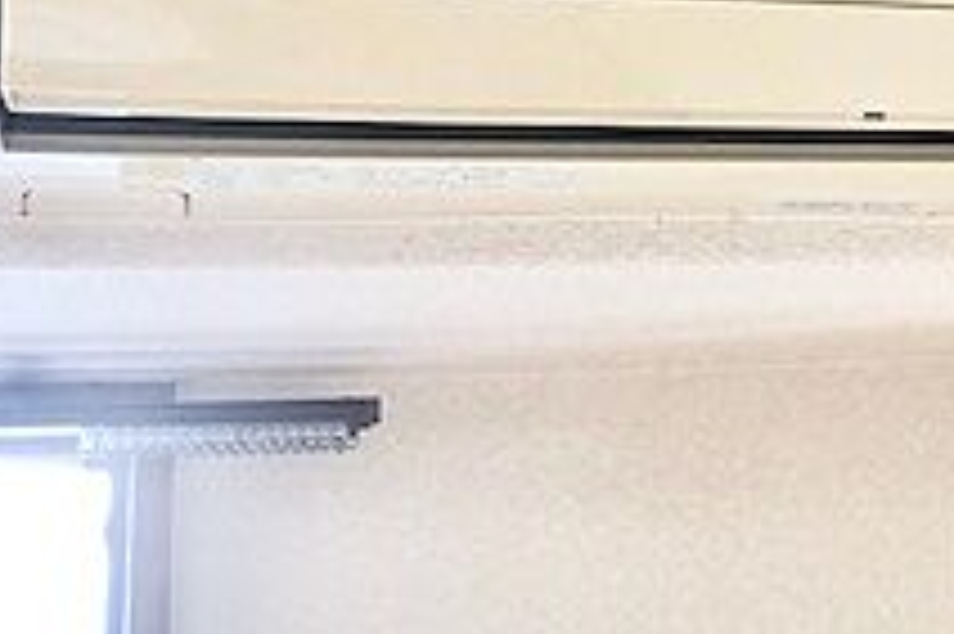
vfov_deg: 15.1
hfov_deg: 22.8
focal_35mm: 88
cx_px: 760
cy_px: -85
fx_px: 2330
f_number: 1.8
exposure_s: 1/24
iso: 40
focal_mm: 3.99
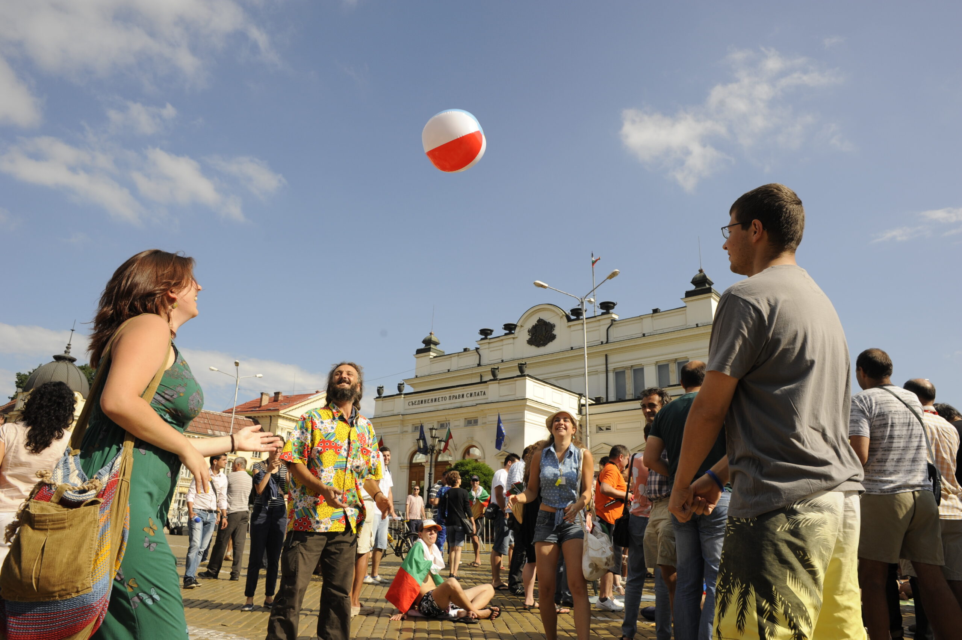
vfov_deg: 37.8
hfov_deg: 54.5
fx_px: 935
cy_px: 320
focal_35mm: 35
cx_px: 481
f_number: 5.6
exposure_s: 1/800
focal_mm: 35
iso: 400
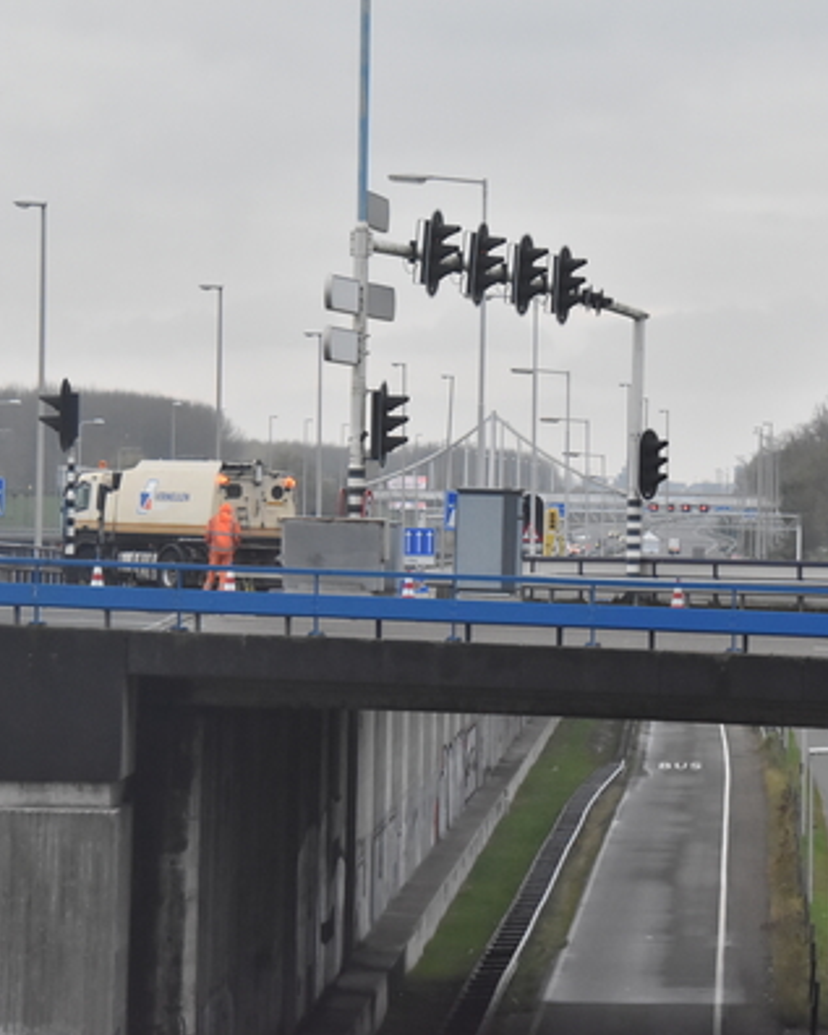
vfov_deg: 12.1
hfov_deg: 9.7
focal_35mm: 160
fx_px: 4890
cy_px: 515
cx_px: 568
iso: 2500
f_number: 7.1
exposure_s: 1/1250
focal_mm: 75
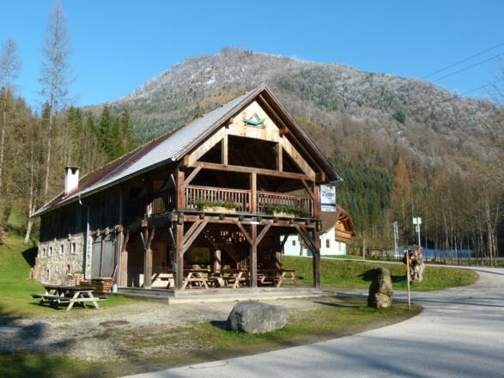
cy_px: 189
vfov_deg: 39.6
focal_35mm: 36
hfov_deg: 51.4
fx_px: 524
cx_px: 252
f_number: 4
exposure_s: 1/500
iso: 100
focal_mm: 6.5
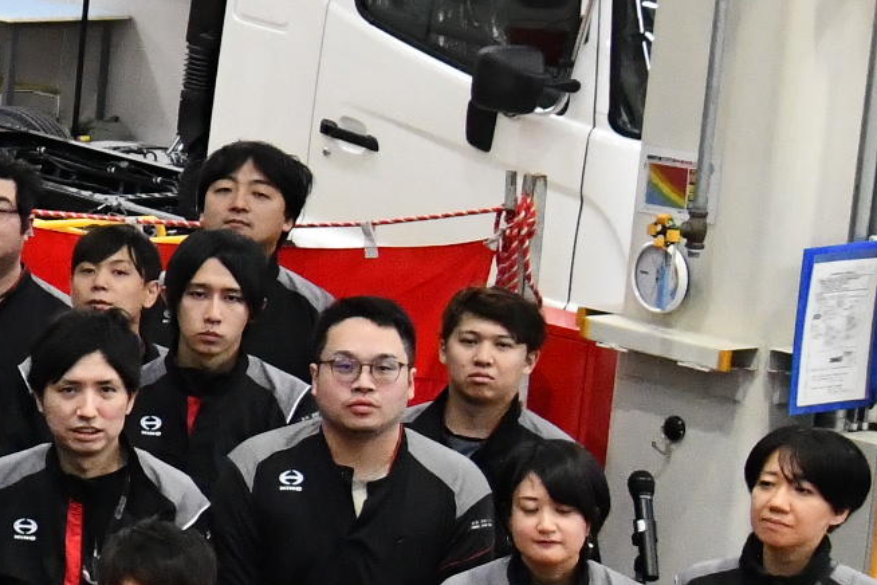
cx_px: -1388
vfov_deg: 6.8
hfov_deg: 9.0
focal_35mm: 202
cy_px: 385
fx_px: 4921
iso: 3200
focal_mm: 32
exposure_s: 1/160
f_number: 8
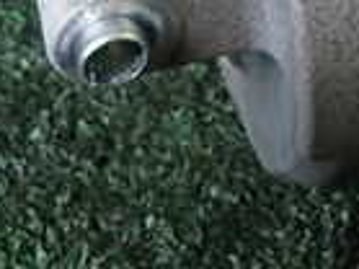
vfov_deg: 12.3
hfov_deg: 16.5
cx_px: 553
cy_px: -246
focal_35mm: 108
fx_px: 1119
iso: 160
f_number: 2
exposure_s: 1/60
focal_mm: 4.5
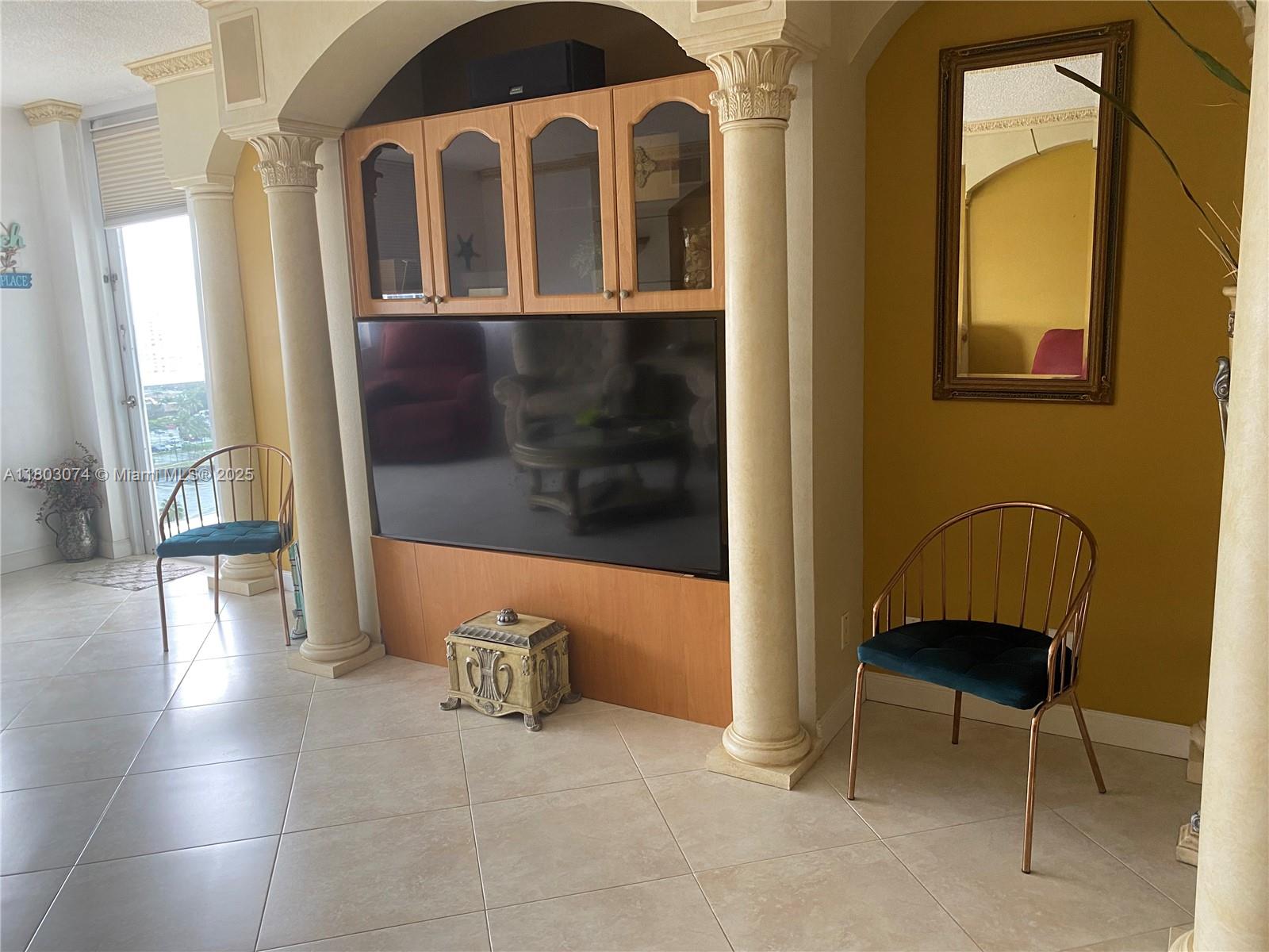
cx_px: 634
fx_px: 953
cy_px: 476
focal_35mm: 26
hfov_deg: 67.3
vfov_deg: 53.1
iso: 100
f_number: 1.8
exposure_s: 1/60
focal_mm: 4.25
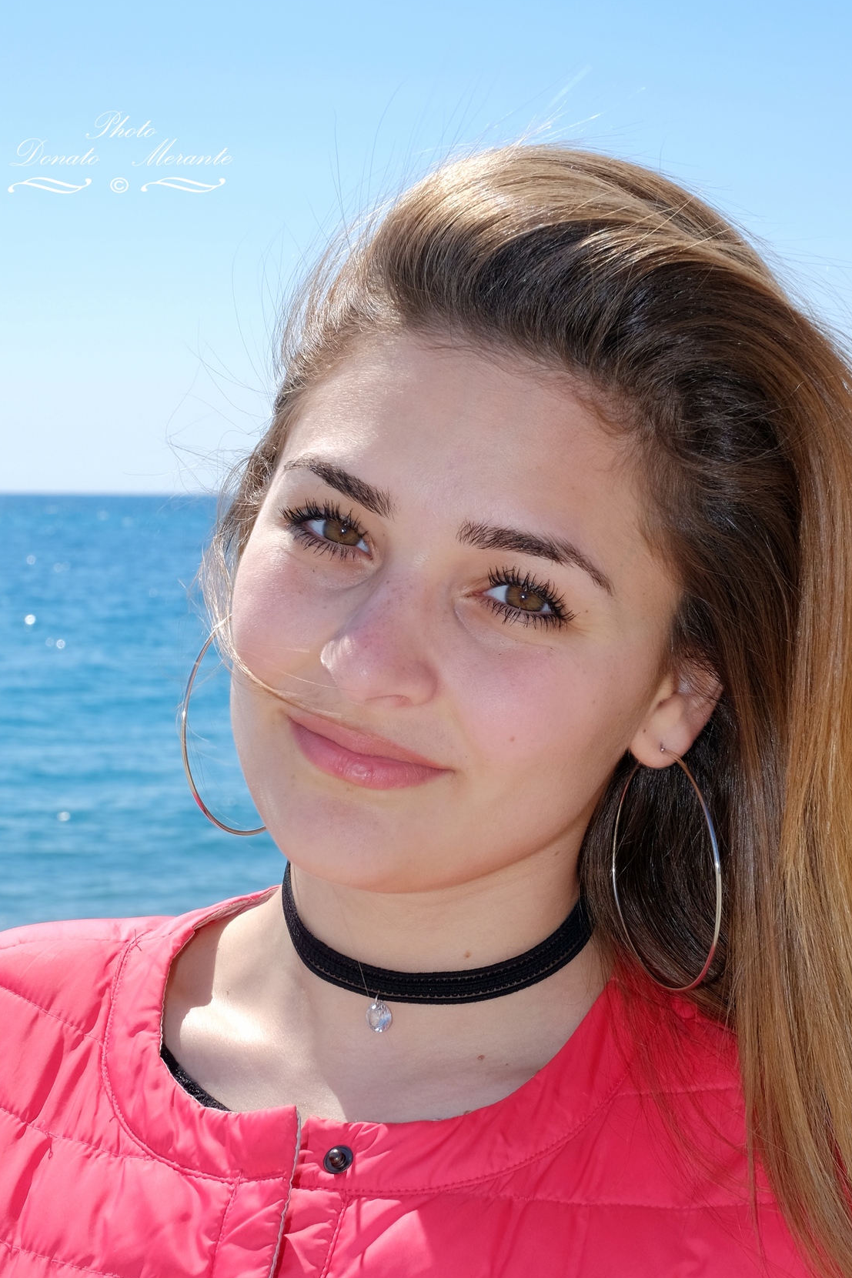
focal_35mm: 74
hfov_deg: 18.4
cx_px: 459
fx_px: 2627
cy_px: 684
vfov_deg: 27.3
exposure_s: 1/180
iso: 200
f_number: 11
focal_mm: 40.1
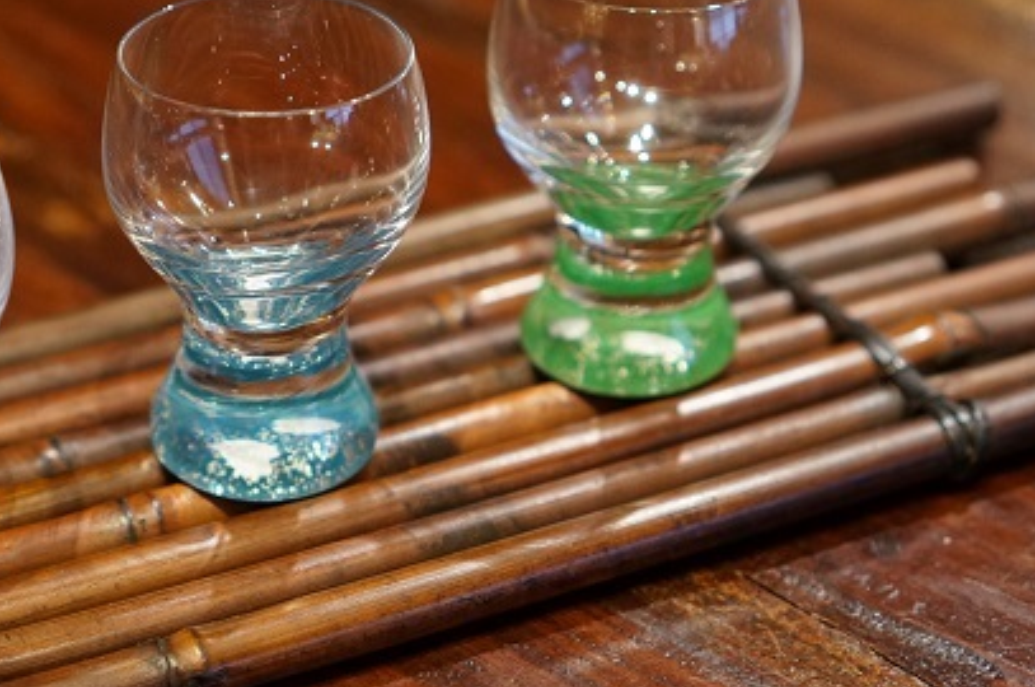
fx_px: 2405
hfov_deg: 24.1
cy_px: 365
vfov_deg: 16.2
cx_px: 282
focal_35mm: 84
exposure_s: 1/60
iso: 1250
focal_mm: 35
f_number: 2.5
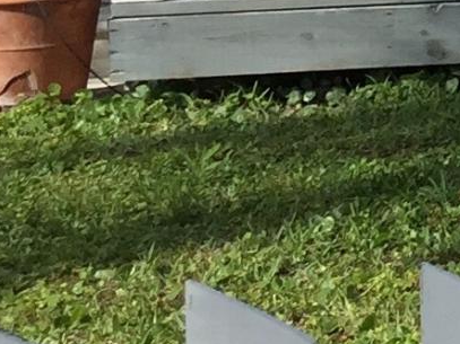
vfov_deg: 6.8
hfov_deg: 8.0
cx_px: 1346
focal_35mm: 214
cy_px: -261
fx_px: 2843
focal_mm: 4.15
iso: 32
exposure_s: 1/2198
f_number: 2.2
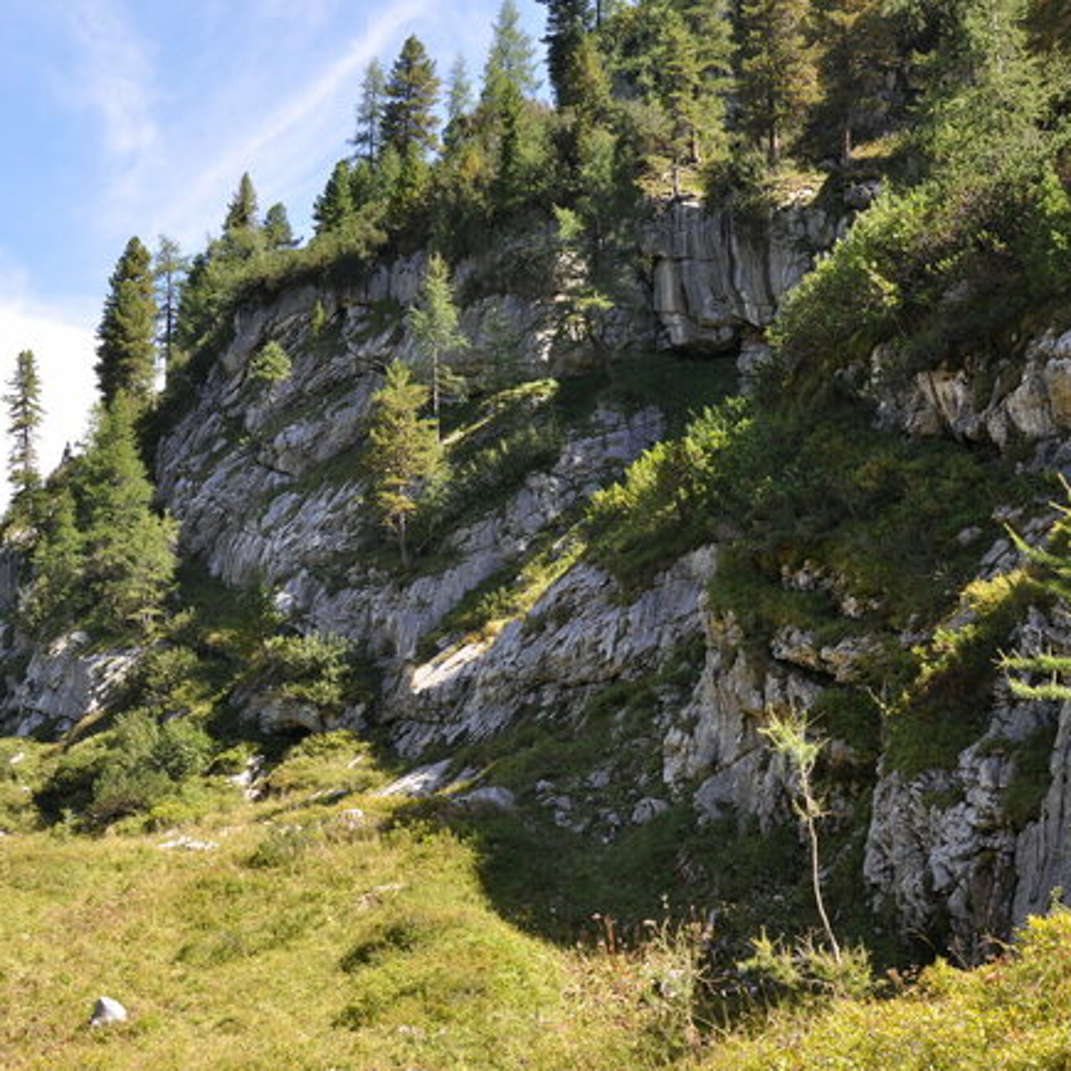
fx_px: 1703
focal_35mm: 49
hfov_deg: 34.9
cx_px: 524
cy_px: 540
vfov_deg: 34.9
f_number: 8
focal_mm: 25
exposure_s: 1/200
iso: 200
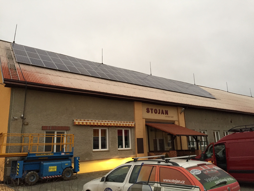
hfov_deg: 61.7
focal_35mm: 29
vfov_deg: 48.2
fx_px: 213
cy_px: 96
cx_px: 127
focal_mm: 4.15
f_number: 2.2
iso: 200
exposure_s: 1/33
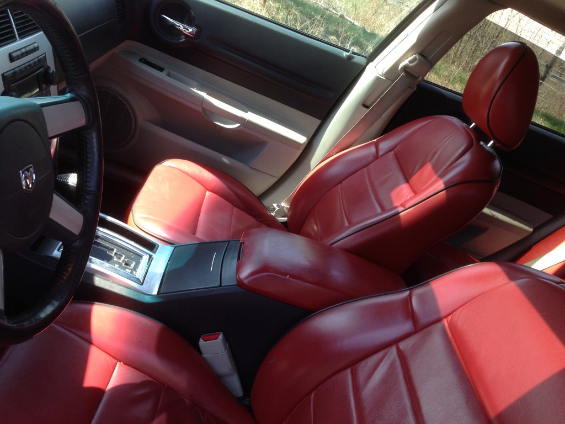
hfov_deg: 55.4
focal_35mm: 33
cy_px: 212
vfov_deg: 42.9
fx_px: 539
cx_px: 282
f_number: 2.4
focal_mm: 4.12
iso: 50
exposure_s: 1/123
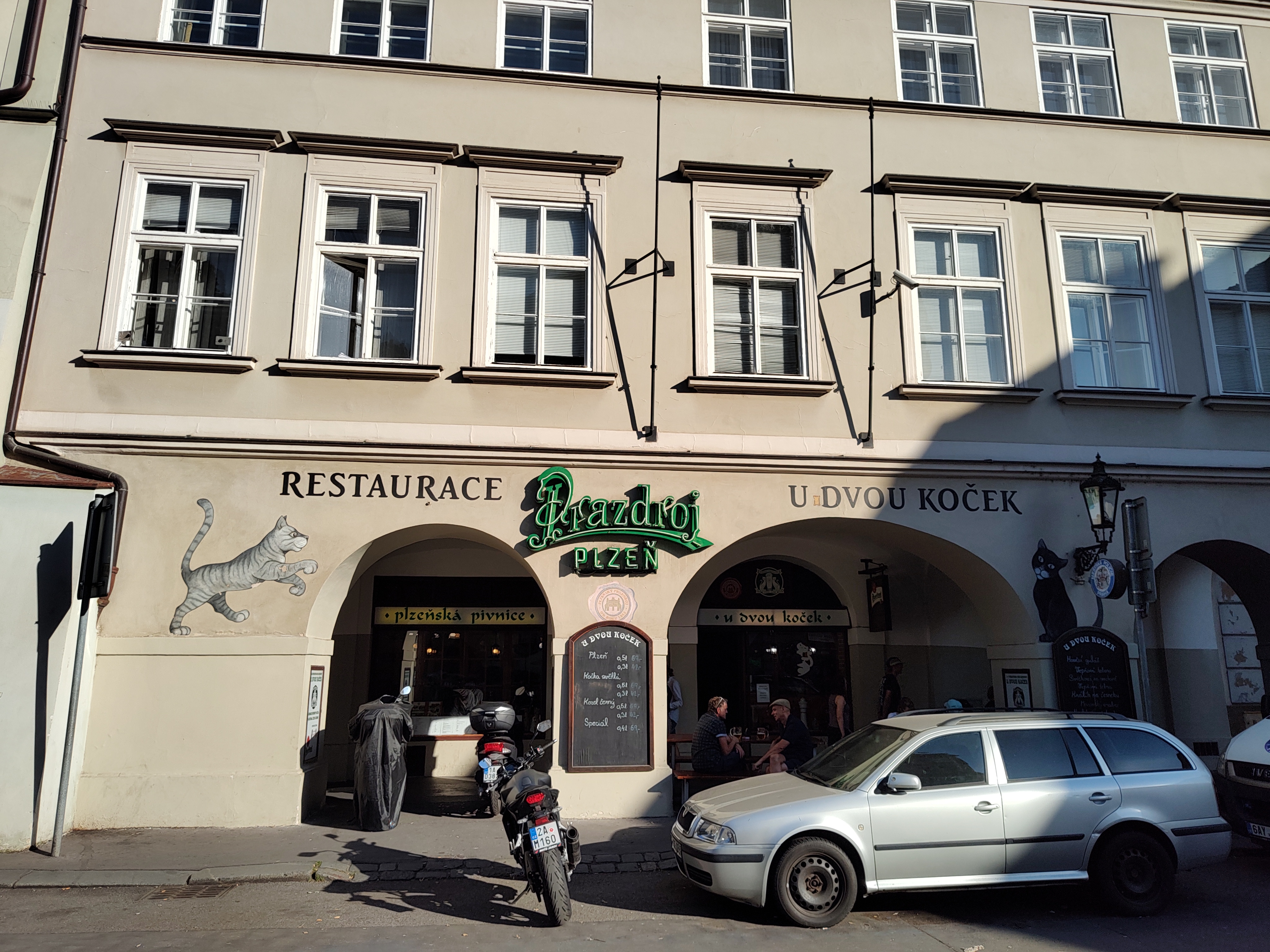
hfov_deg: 73.9
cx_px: 635
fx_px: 844
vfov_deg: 58.9
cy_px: 476
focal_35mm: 23
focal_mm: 5.56
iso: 100
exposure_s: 1/2529
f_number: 1.8
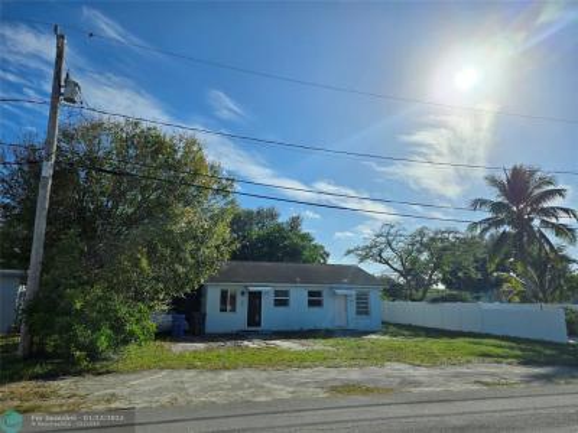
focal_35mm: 23
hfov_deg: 73.9
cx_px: 289
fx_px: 384
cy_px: 216
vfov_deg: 58.9
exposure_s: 1/7596
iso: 25
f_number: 1.8
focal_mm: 5.4
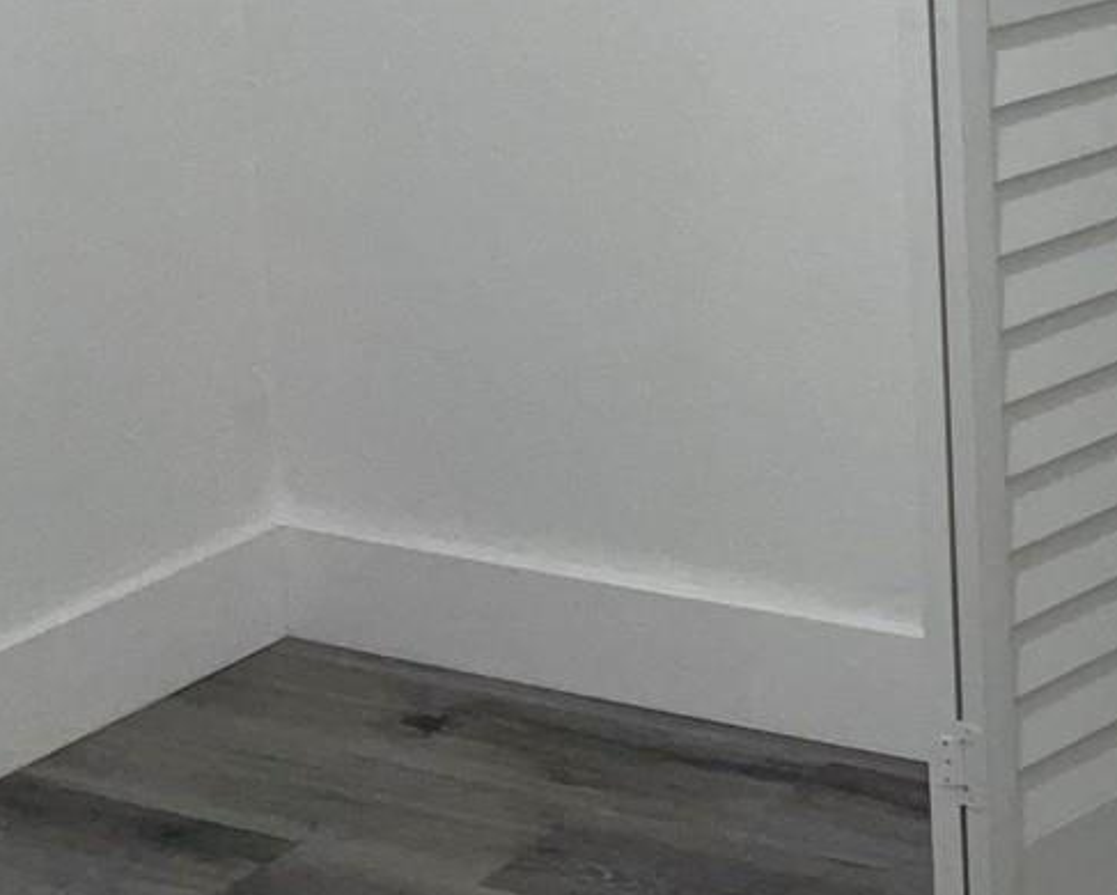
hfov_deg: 19.0
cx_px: 1482
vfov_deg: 15.7
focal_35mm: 93
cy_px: -262
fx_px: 3076
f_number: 1.8
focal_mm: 3
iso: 50
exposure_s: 1/60
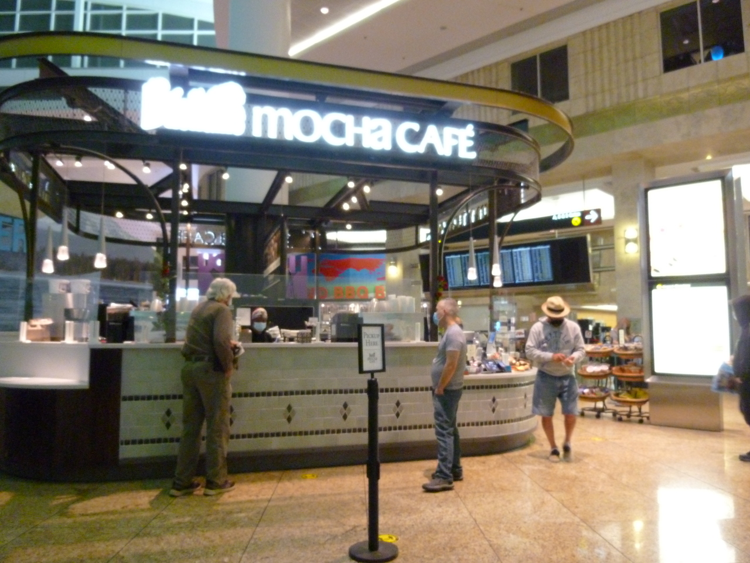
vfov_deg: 54.9
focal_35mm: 25
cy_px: 282
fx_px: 542
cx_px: 375
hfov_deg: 69.4
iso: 640
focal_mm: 4.5
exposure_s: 1/15
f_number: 3.3
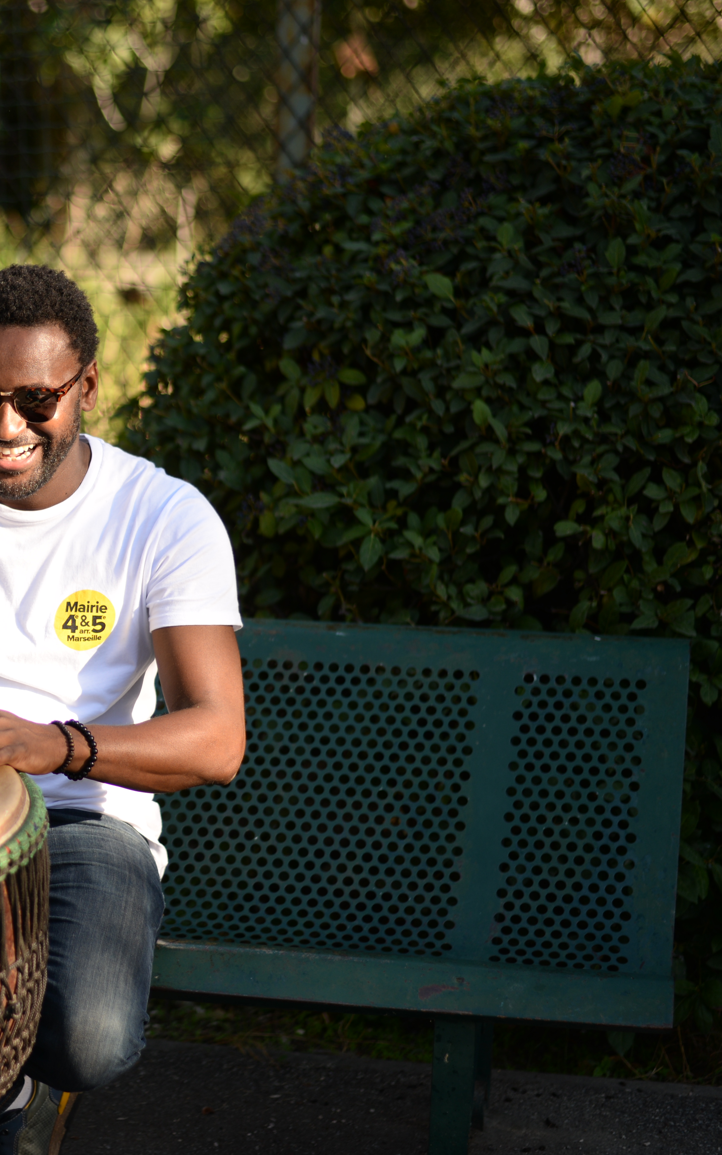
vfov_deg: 24.6
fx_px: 2644
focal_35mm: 84
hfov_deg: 15.2
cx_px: -55
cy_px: 576
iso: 100
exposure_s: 1/1250
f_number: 2.5
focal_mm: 50
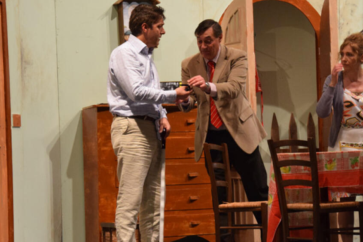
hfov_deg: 15.5
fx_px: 1331
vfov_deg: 10.4
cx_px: 185
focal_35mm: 132
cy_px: 127
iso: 2000
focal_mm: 62
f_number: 5.3
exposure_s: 1/60
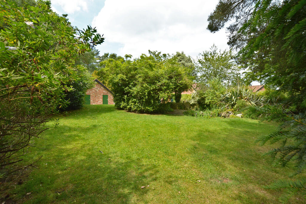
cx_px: 153
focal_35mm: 15
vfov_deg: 77.2
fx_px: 127
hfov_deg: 100.4
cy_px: 102
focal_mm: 10
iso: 200
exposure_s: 1/160
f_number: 8
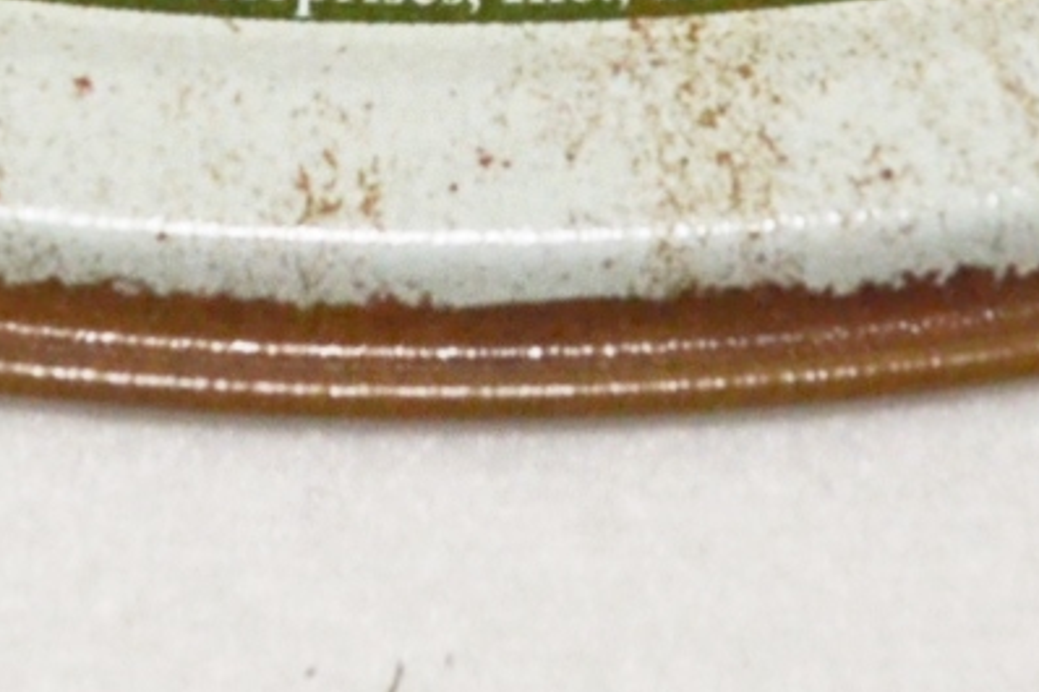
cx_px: 407
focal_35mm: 226
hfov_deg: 9.1
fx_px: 6520
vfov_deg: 5.8
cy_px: -1003
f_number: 7.1
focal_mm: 26
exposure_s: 1/160
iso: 800
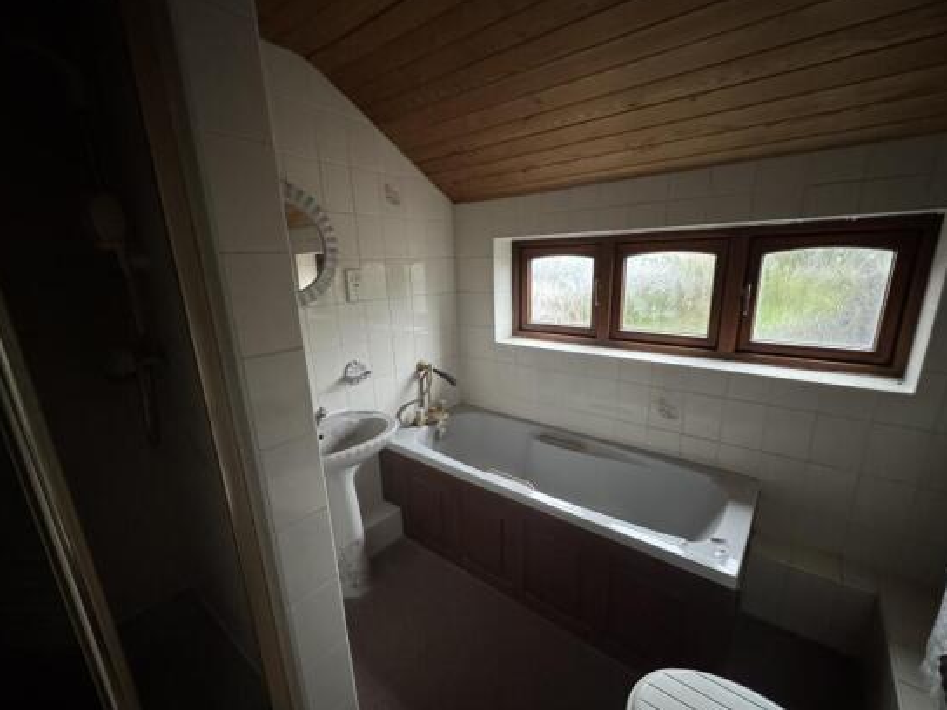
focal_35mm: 15
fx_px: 410
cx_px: 490
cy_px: 370
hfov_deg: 98.1
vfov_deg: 81.7
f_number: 2.2
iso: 1250
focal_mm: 2.22
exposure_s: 1/50
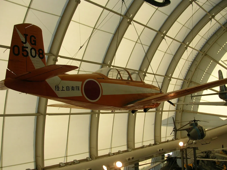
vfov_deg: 37.7
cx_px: 114
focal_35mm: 38
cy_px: 85
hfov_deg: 49.0
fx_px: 249
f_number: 2.8
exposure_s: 1/168
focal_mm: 5.8
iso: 50
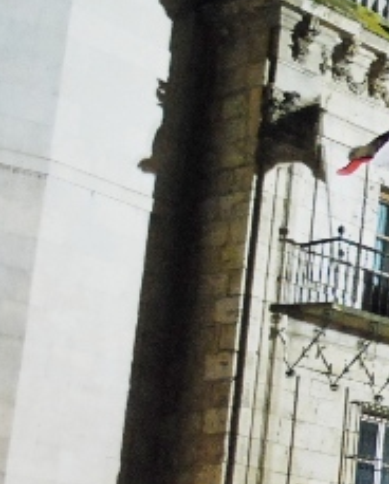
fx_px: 1694
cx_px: 816
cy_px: 334
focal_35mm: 118
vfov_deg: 16.2
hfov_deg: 11.6
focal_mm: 24
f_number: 3.8
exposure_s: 1/30
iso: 1600
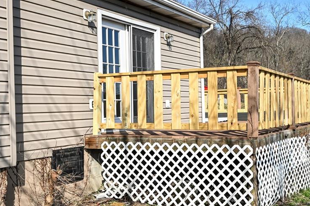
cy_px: 96
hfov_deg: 41.1
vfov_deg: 28.2
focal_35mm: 48
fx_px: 410
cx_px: 195
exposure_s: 1/160
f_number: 9
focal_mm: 23
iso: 100
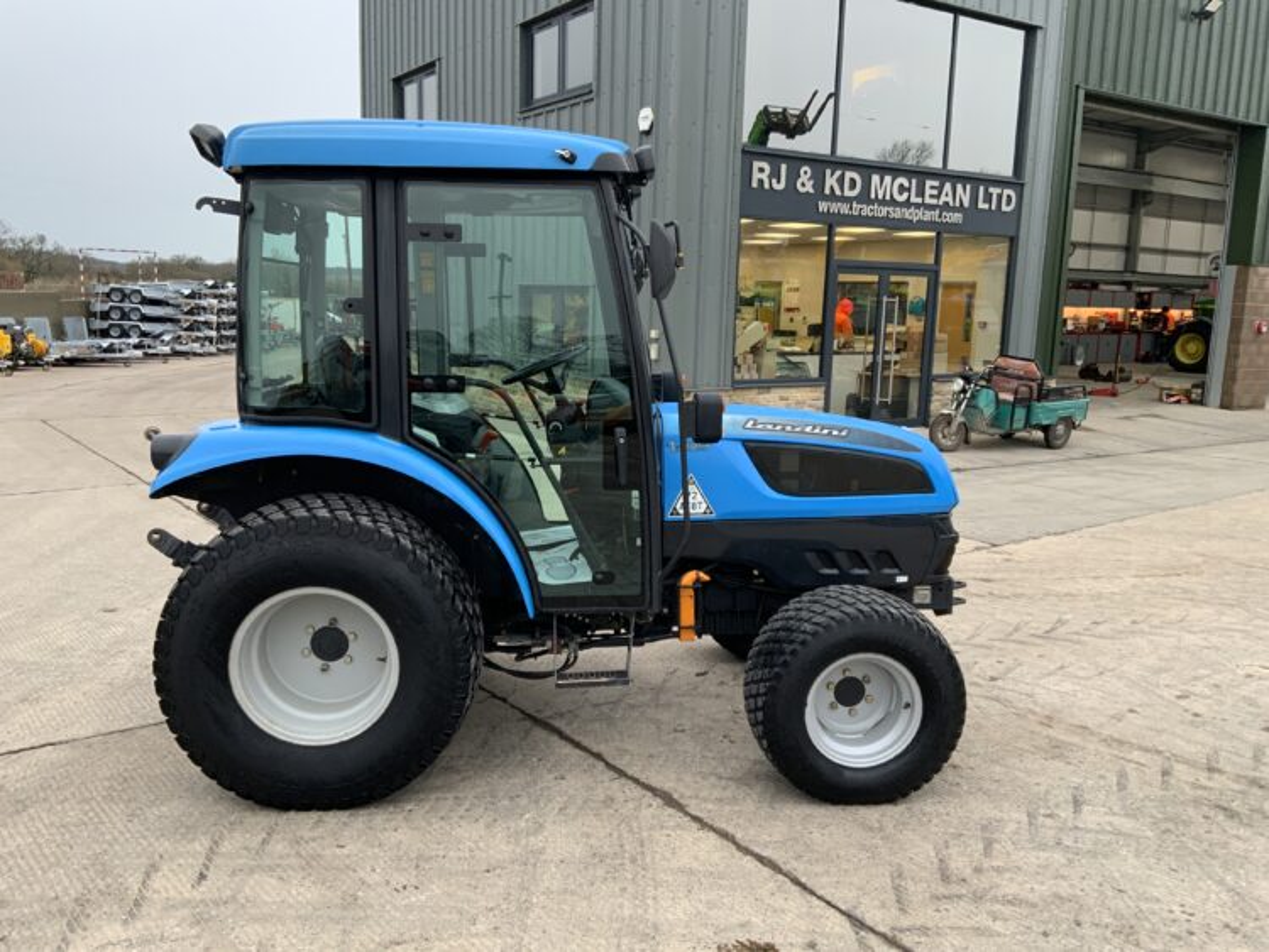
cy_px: 476
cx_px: 634
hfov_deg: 61.6
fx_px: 1063
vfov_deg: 48.3
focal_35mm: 29
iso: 50
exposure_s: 1/122
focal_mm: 3
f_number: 1.8
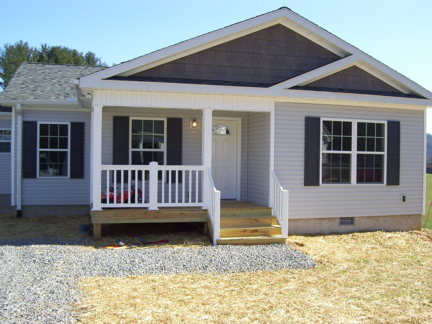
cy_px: 166
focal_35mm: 37
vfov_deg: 38.7
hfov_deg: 50.1
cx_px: 221
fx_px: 462
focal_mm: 6
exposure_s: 1/320
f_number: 4.8
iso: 80
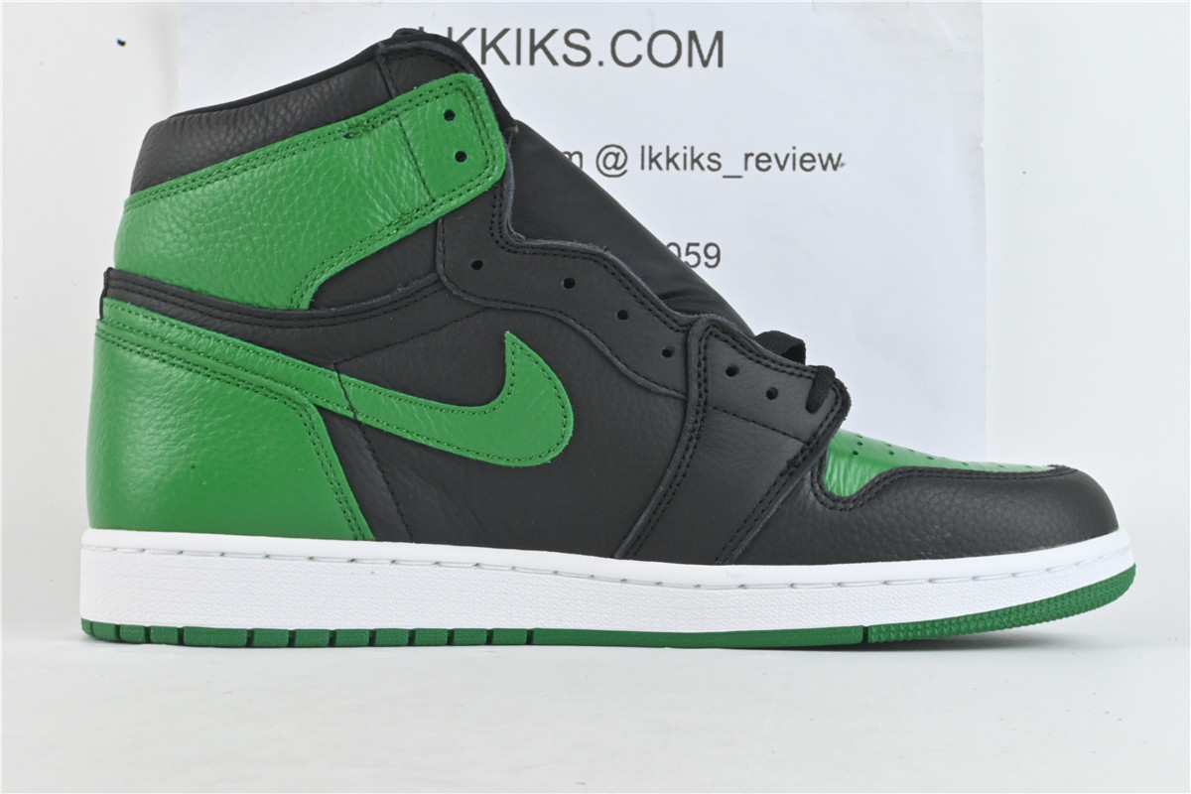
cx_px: 596
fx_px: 1786
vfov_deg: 25.1
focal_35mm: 54
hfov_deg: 36.9
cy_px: 397
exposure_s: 1/10
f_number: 36
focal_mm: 36
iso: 1600
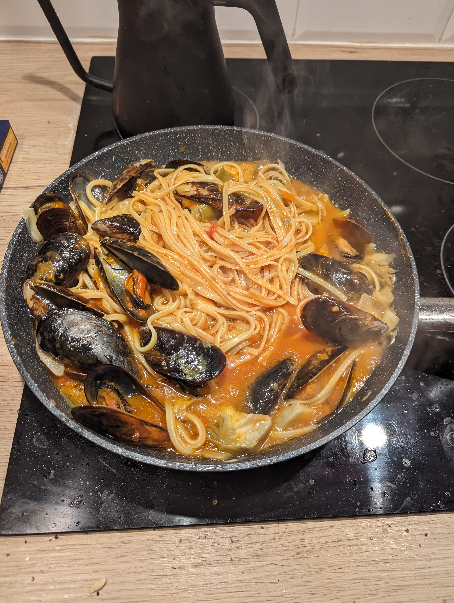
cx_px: 227
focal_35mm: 24
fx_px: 419
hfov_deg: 56.9
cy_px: 302
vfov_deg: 71.5
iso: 274
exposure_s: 1/100
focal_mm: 6.81
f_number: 1.85
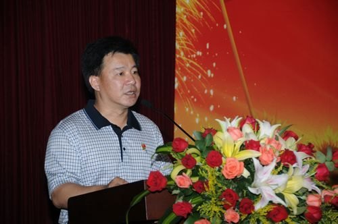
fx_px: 1336
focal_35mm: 142
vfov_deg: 9.6
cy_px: 112
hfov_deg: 14.4
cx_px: 169
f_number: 5.3
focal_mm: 95
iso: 250
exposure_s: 1/60
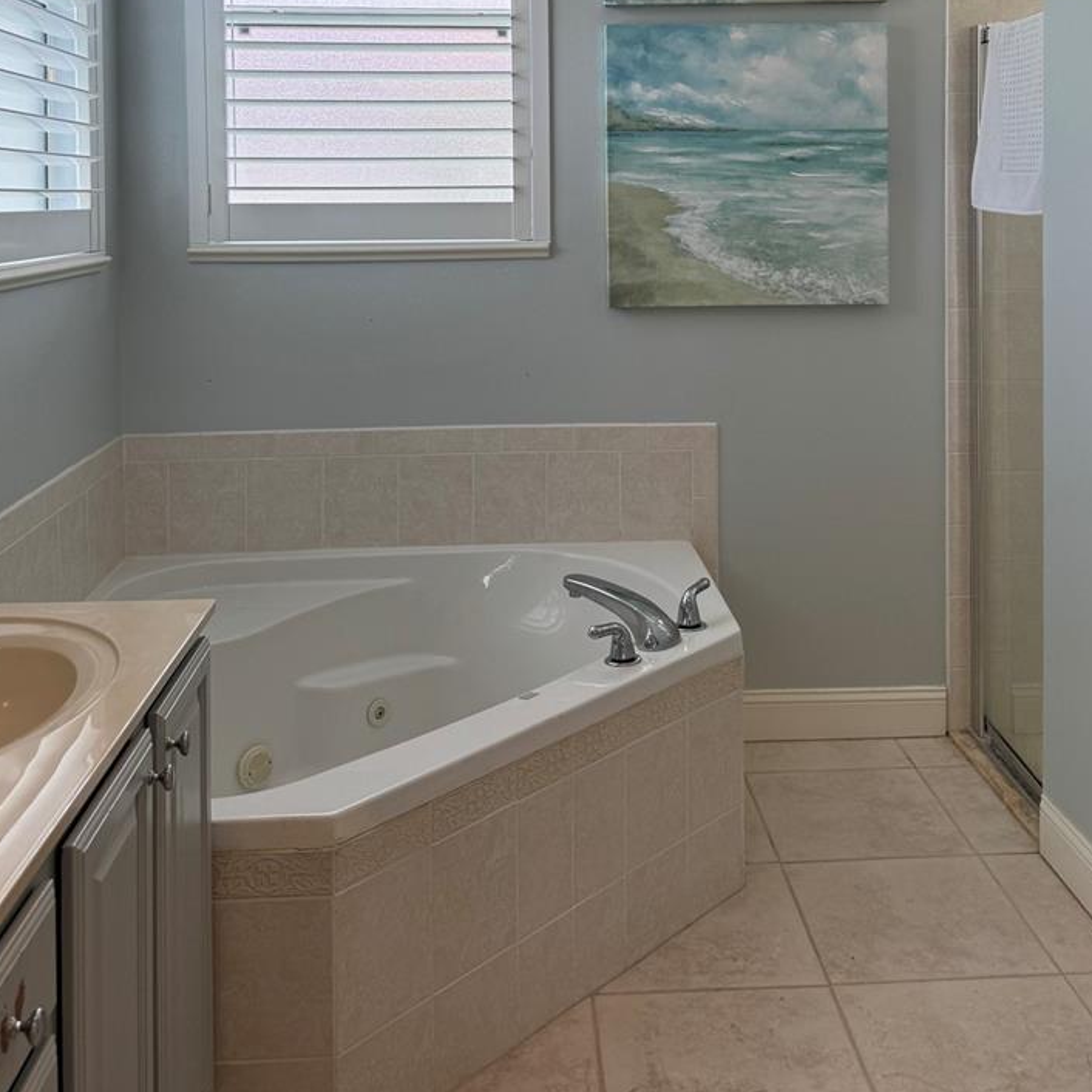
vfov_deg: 43.9
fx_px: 1285
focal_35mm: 36
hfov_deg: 46.0
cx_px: 585
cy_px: 218
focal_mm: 6.76
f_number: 1.78
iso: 80
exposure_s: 1/168
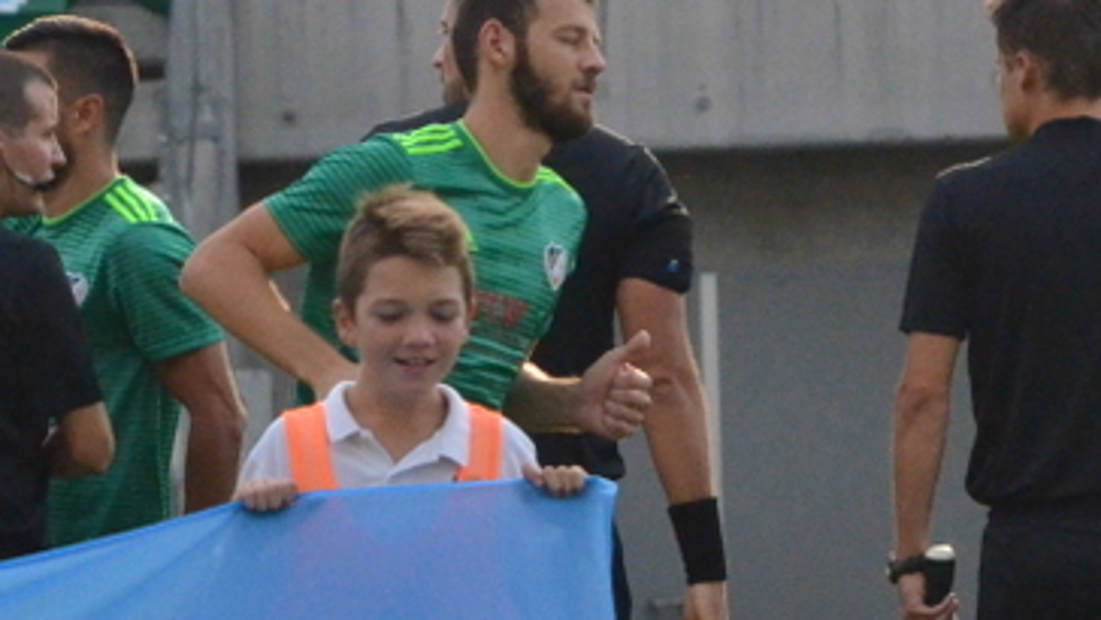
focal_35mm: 931
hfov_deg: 2.3
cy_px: 1003
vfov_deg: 1.3
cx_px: -275
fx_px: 27188
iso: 2200
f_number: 8
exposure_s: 1/3200
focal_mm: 180
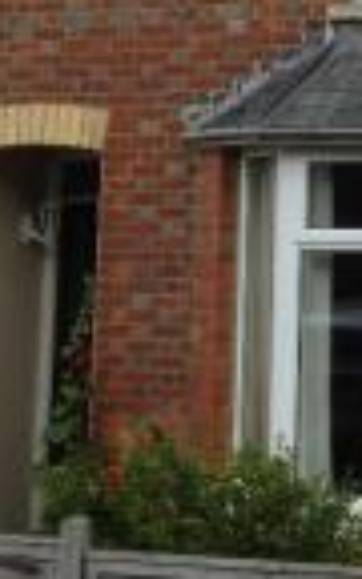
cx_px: 382
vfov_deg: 19.2
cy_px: 30
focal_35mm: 106
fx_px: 1673
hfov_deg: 12.2
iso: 50
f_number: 2.4
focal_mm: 4.12
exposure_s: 1/951
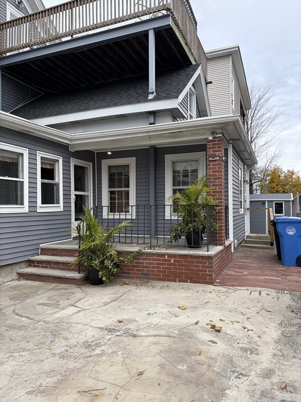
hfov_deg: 53.1
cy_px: 201
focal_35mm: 26
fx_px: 301
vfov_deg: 67.3
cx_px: 150
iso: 50
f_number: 1.6
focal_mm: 5.96
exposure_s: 1/920
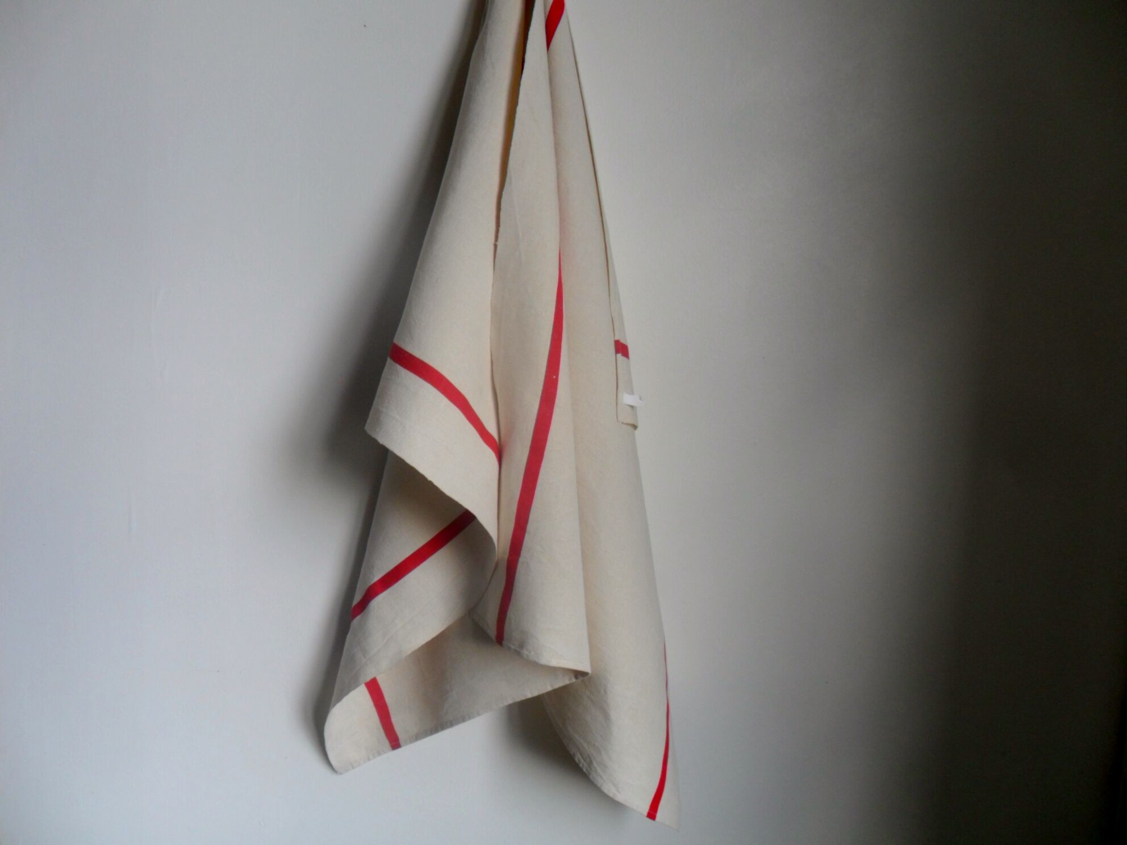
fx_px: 879
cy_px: 422
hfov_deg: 65.3
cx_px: 564
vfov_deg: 51.4
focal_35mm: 27
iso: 80
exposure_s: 1/30
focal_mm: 4.9
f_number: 3.5
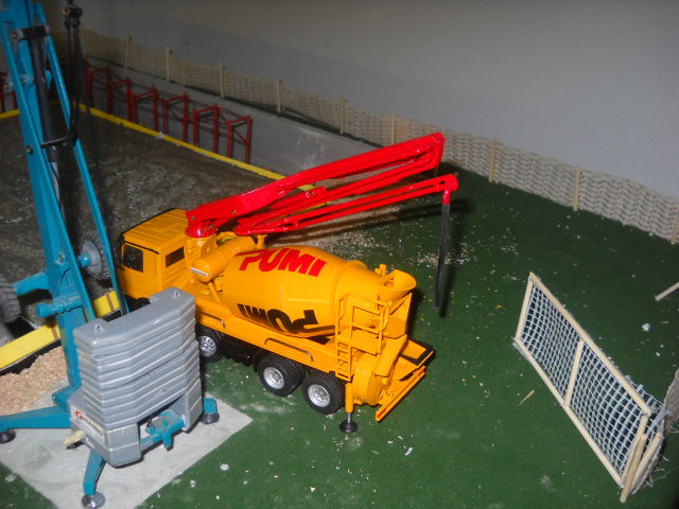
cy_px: 254
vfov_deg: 35.1
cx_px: 340
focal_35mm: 41
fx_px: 804
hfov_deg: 45.8
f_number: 3.1
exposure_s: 1/30
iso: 64
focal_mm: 6.72
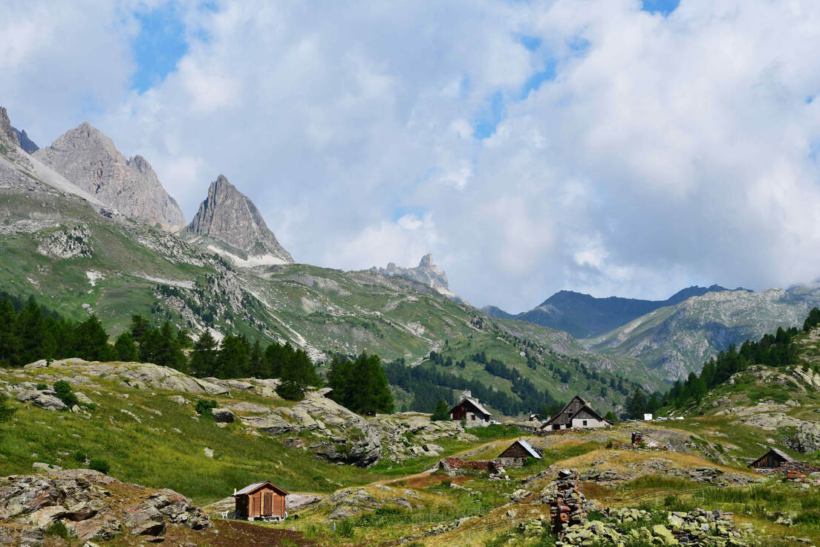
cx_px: 404
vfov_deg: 15.4
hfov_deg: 22.9
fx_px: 2027
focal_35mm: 89
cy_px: 285
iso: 200
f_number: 11
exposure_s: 1/500
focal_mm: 56
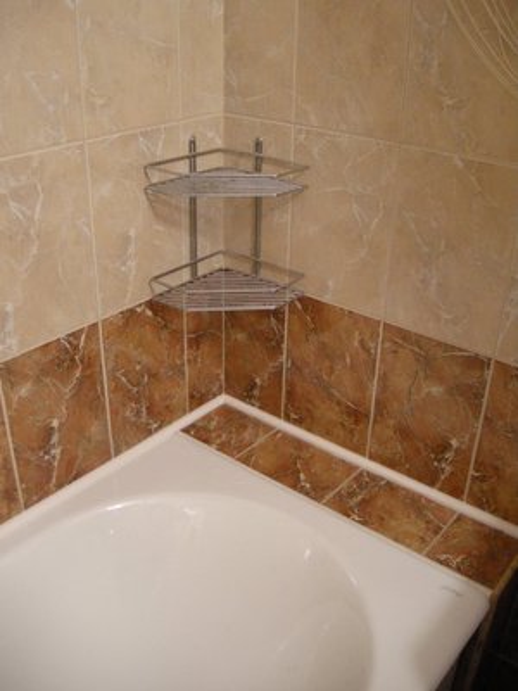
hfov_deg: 40.7
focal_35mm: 35
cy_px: 346
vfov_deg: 52.6
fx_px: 698
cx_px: 259
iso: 400
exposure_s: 1/11.2
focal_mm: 7.5
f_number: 2.7
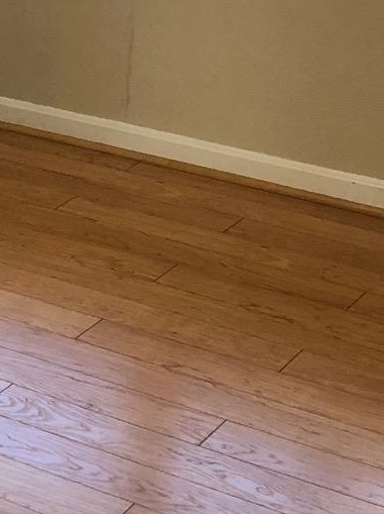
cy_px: 39
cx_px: -89
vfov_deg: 17.4
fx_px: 1644
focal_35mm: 111
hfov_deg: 13.0
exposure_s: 1/30
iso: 40
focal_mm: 3.99
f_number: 1.8
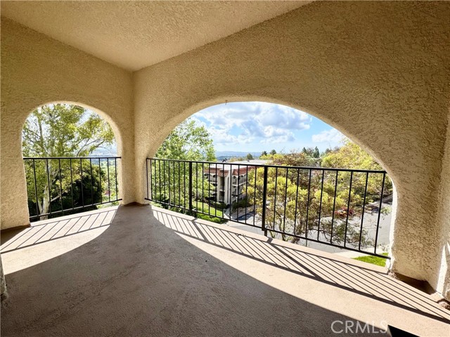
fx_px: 182
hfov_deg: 102.1
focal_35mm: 14
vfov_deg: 85.7
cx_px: 225
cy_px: 168
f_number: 2.2
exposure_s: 1/2342
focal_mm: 2.22
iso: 50
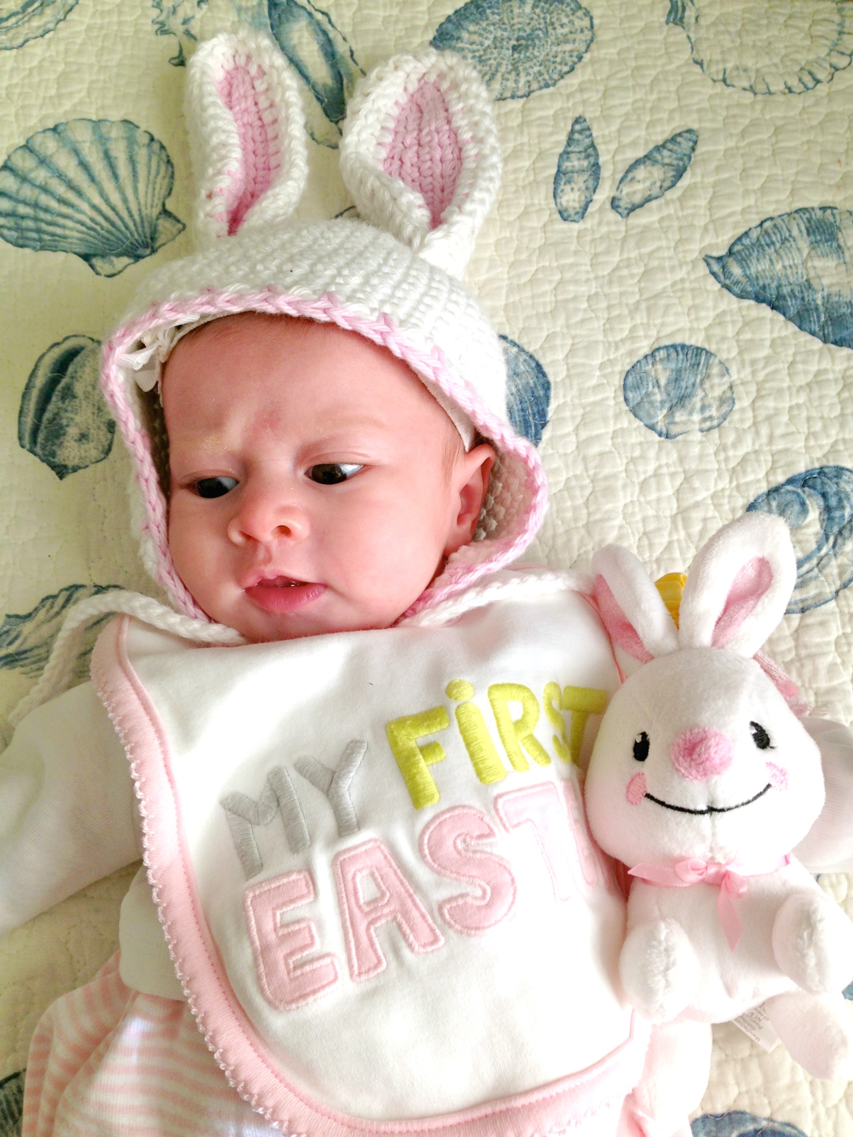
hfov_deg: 42.9
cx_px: 426
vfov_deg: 55.4
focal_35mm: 33
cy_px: 568
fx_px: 1084
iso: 50
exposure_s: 1/30
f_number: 2.4
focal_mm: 4.12
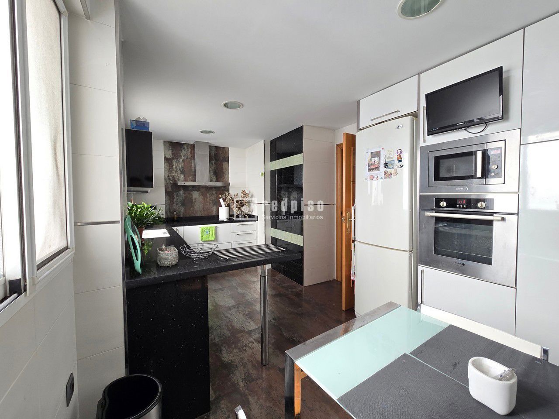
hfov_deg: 106.2
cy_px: 210
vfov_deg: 89.9
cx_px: 280
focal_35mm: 13
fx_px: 210
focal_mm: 2.2
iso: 100
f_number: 2.2
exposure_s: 1/50
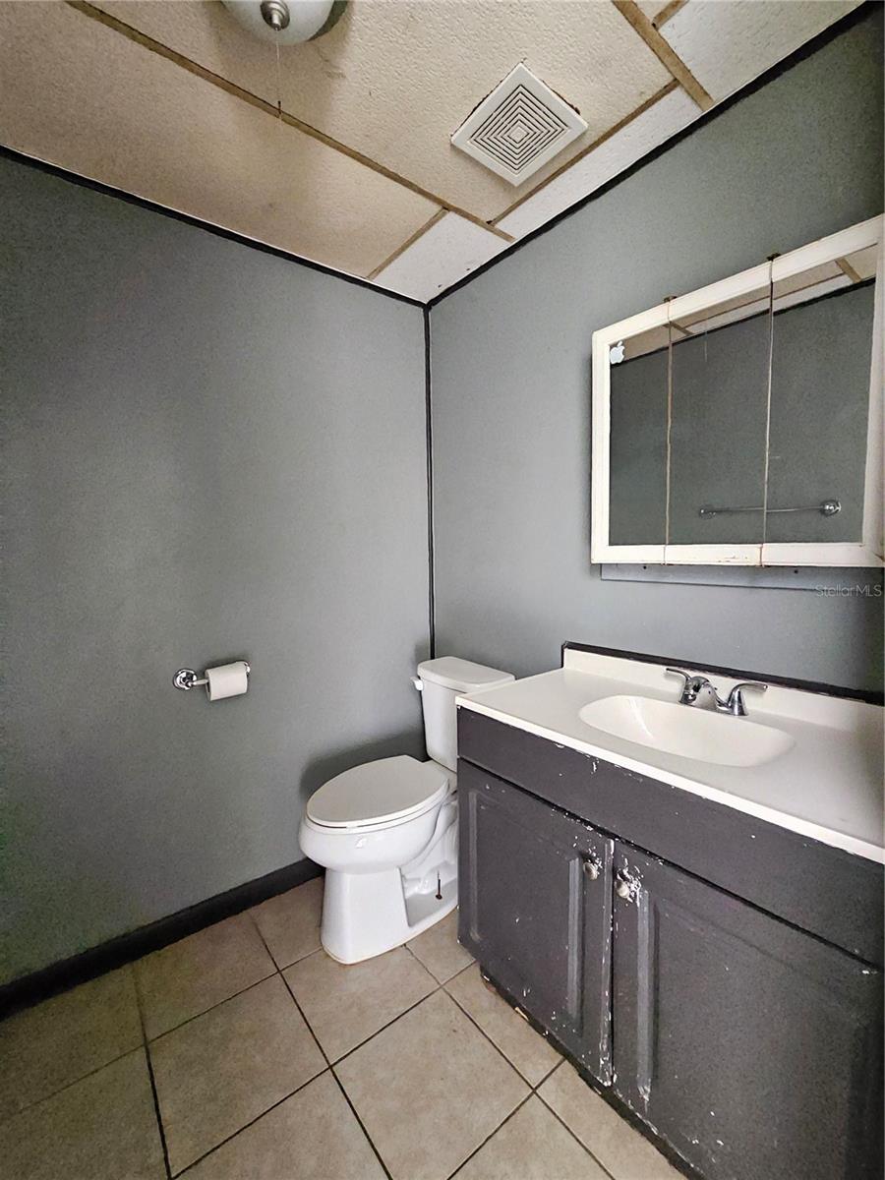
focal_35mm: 13
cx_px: 442
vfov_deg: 106.2
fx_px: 443
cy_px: 590
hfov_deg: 89.9
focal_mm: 2.2
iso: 4000
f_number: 2.2
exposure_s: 1/24
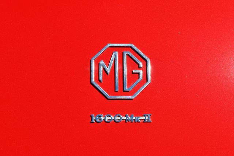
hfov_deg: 25.3
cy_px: 78
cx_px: 117
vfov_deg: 17.1
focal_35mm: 80
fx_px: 520
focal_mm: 40
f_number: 9
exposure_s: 1/320
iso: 100
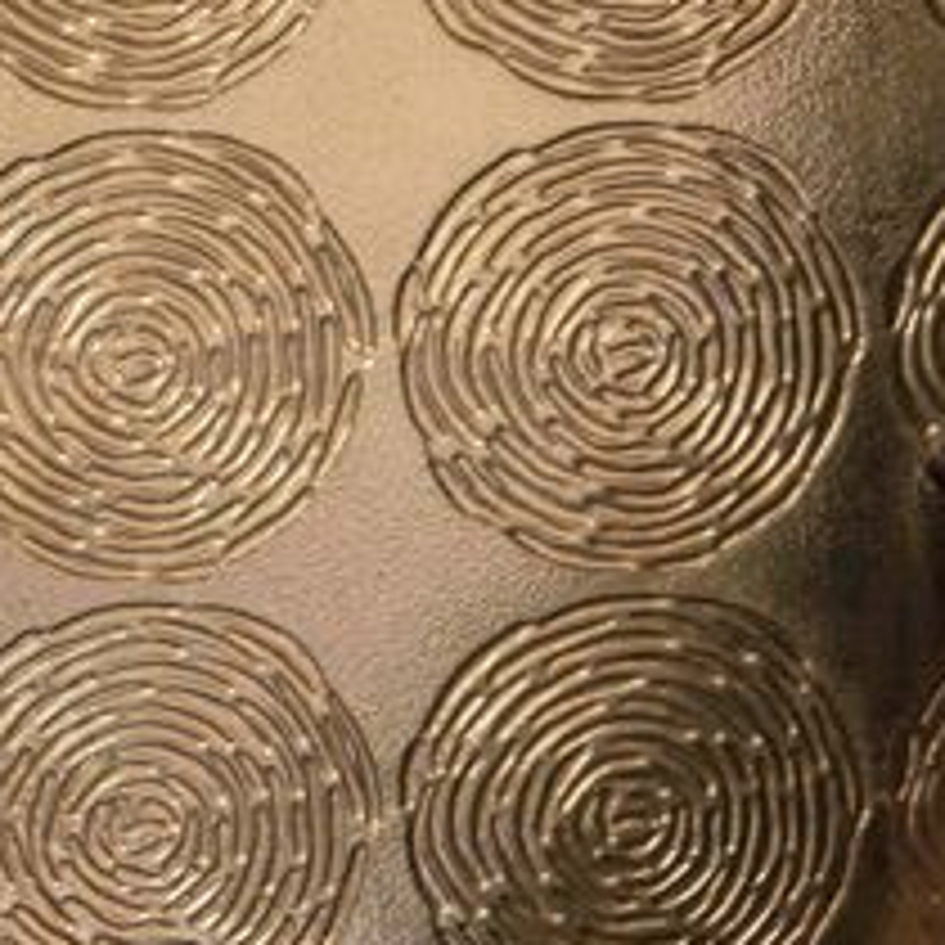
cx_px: 774
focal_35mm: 194
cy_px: 81
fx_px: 5992
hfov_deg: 9.0
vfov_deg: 9.0
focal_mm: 40
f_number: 4
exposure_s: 1/100
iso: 640
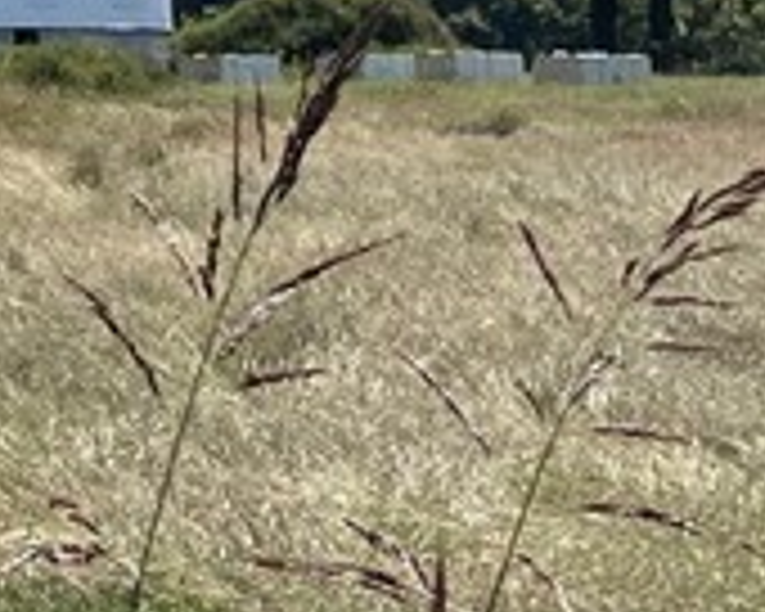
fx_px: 3464
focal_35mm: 153
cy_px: -356
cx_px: -810
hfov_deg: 11.3
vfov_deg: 9.7
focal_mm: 4.2
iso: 32
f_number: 1.6
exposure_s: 1/4132
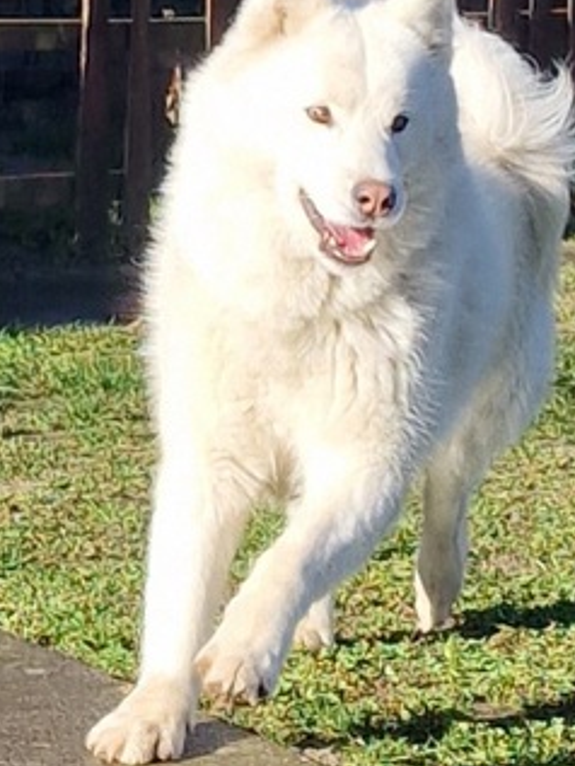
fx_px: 642
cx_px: 321
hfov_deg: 48.2
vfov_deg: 61.3
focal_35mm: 29
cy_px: 321
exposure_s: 1/833
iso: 50
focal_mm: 6.4
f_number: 1.8
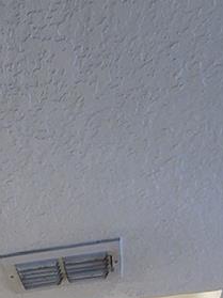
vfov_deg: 19.6
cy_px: 590
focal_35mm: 56
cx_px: -33
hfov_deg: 24.1
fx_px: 481
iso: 400
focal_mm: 2.2
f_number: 2.2
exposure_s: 1/60
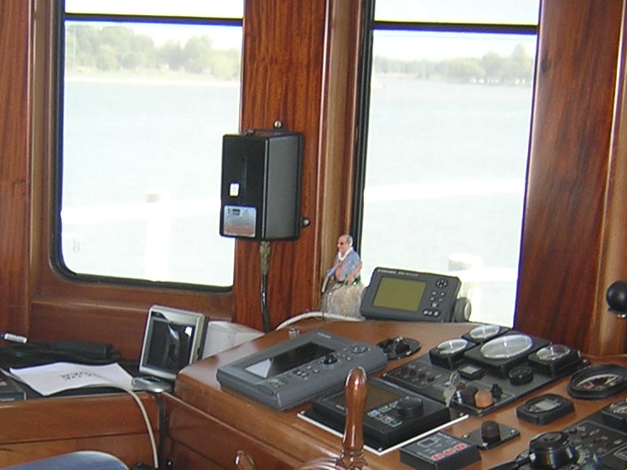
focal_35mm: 77
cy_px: 385
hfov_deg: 25.3
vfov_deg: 18.9
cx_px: 239
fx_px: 1395
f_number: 2.6
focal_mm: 4.7
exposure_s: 1/30
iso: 100
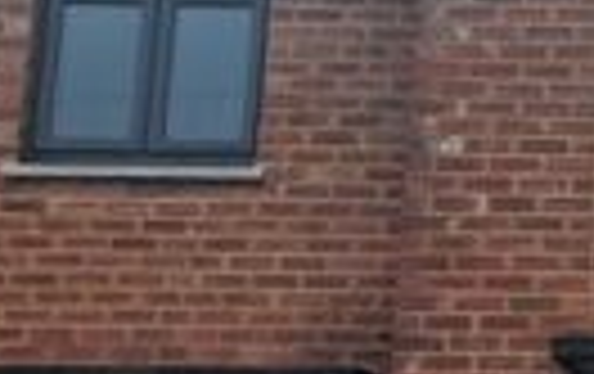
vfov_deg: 10.2
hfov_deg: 13.9
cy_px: 309
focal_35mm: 129
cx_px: 1148
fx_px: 2092
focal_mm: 6.4
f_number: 1.8
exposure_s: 1/275
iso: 50
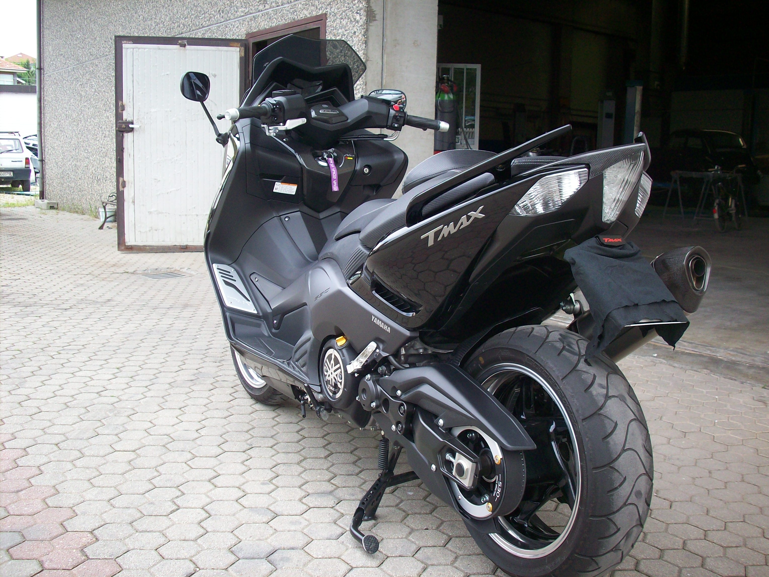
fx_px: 822
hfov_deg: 50.1
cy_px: 288
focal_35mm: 37
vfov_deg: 38.7
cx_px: 384
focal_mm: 6.2
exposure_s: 1/193
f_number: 2.8
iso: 80
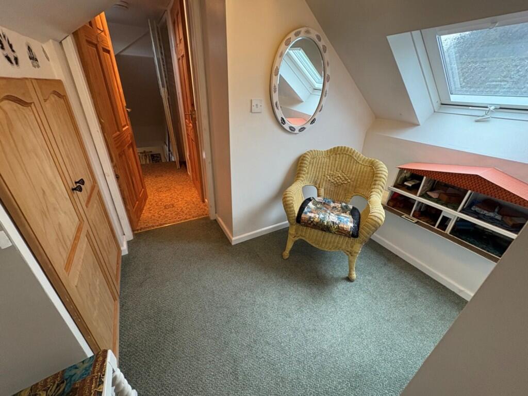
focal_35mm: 14
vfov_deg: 85.7
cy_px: 198
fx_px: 214
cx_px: 264
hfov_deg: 102.0
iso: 200
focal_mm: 2.22
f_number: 2.2
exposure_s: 1/50
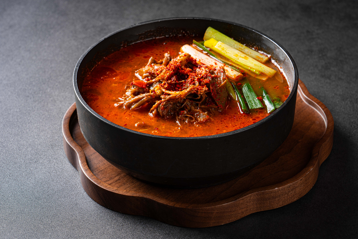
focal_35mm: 105
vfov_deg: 13.0
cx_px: 179
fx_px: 1044
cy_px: 120
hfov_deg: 19.5
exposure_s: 1/125
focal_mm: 105
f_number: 11
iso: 250
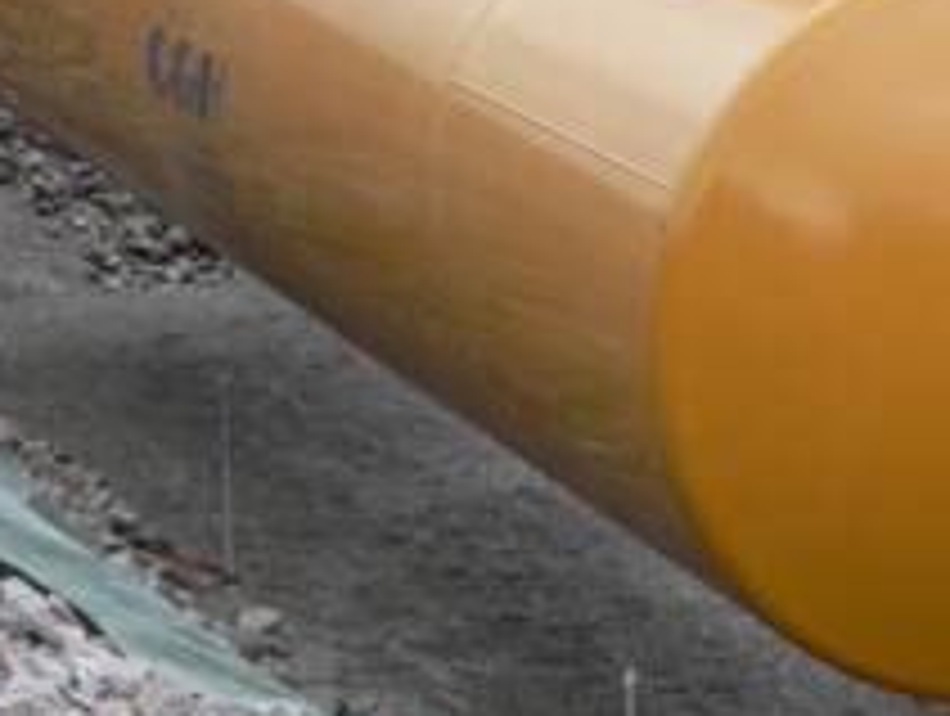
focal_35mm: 227
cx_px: 639
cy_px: 313
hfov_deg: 8.7
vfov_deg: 6.6
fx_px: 6240
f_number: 2.8
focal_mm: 16.1
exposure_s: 1/100
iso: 80
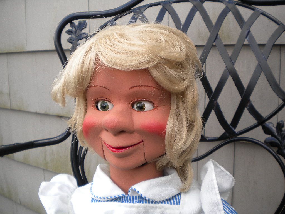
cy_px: 107
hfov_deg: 52.6
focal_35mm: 35
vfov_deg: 40.7
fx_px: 288
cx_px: 142
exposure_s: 1/125
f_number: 3.1
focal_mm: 6.3
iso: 80
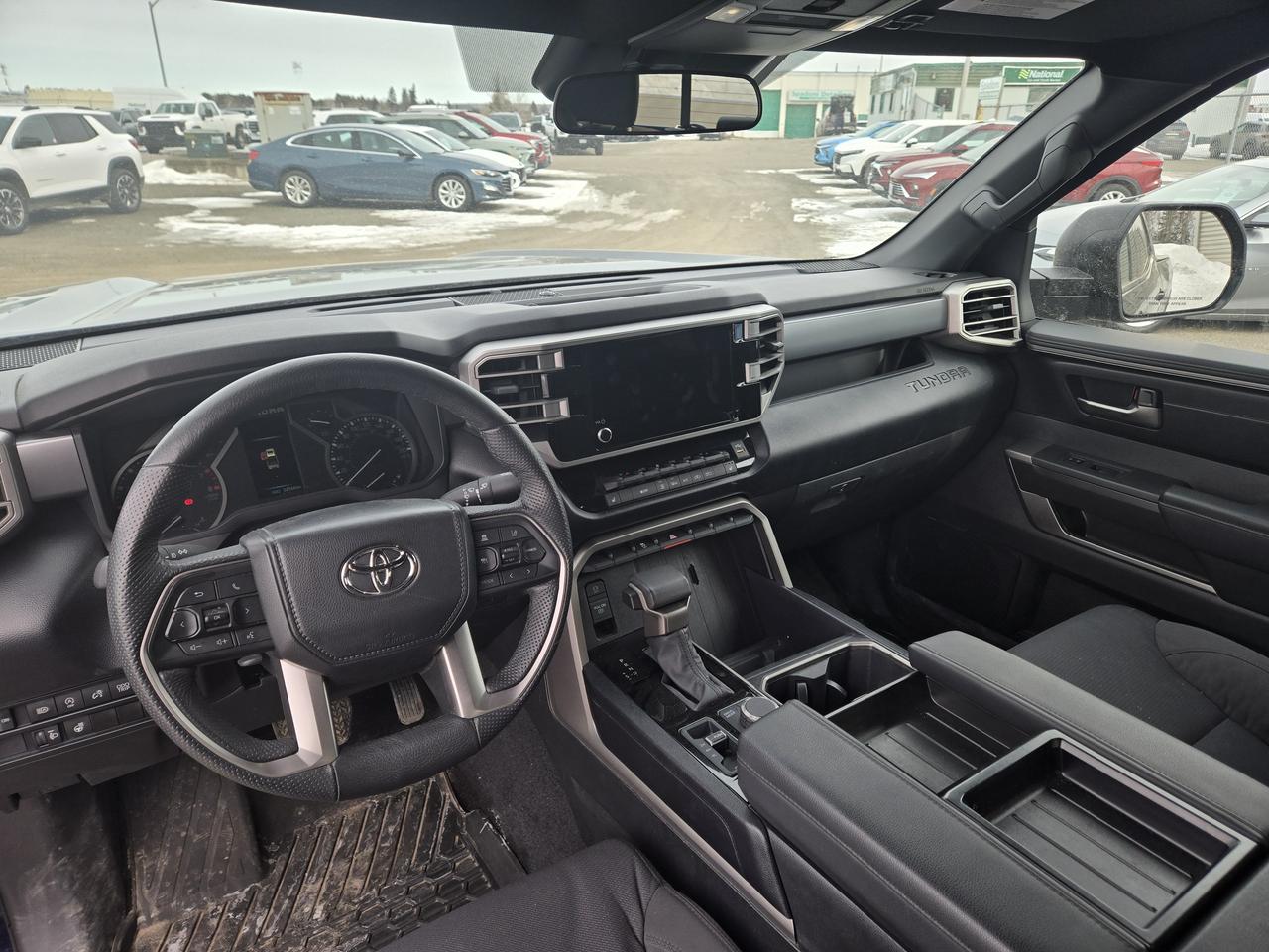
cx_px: 634
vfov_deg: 58.9
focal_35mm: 23
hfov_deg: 73.9
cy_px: 476
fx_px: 843
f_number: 1.8
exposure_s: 1/286
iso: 25
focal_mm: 5.4
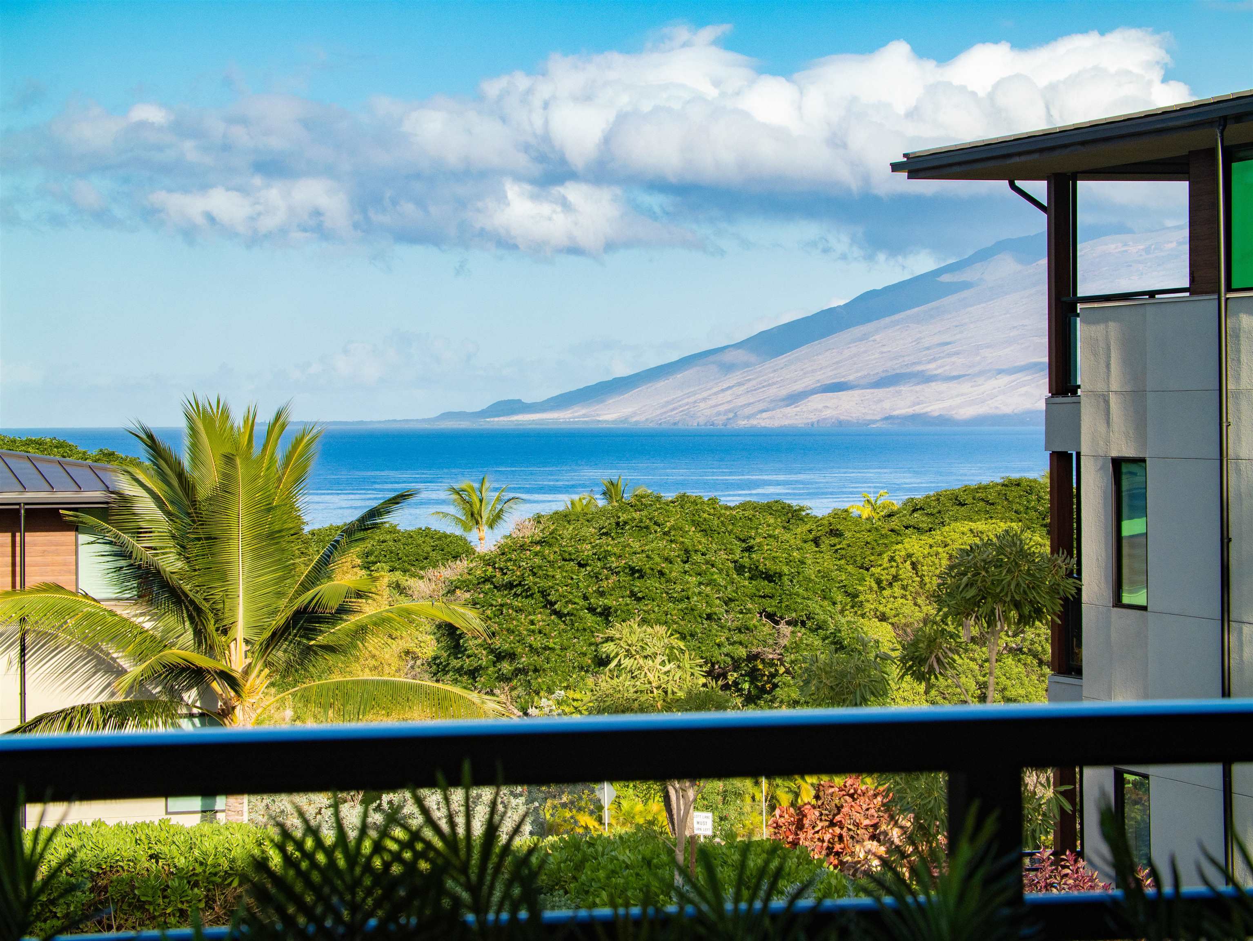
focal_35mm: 106
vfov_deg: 14.0
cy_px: 470
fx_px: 3838
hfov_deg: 18.5
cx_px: 626
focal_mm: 53
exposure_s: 1/400
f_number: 8
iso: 400
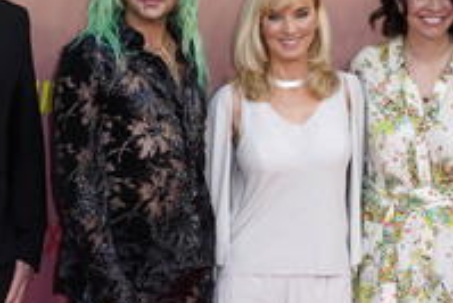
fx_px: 1511
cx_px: 274
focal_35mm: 120
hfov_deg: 17.0
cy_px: 148
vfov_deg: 11.4
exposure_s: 1/160
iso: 320
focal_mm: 53
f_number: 5.6
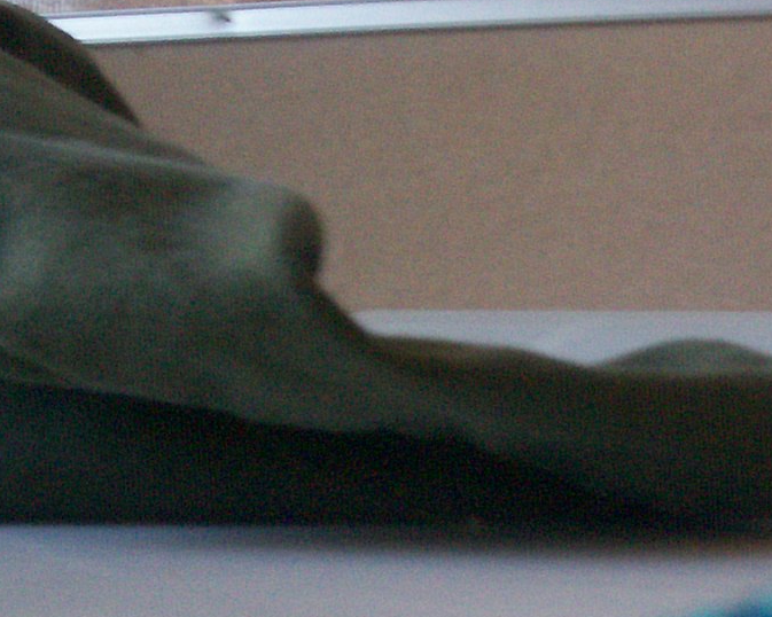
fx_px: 2444
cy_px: 570
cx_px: 778
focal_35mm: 107
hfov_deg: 17.5
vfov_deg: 14.2
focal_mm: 5.9
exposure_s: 1/10.3
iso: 200
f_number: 4.5
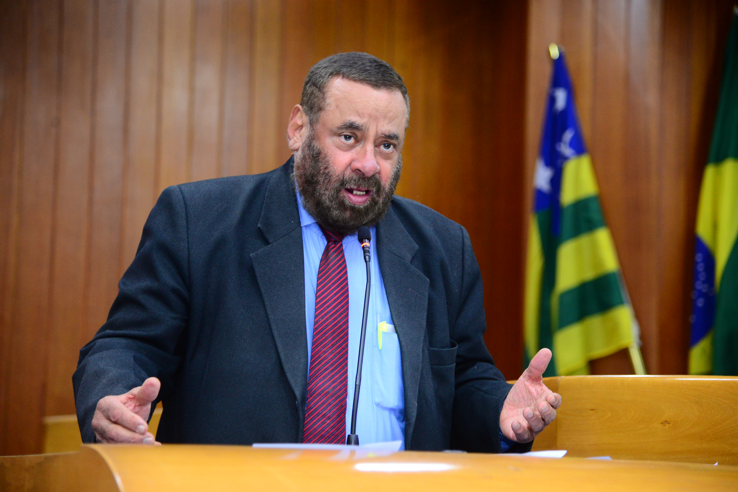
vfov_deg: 14.0
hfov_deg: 20.8
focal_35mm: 98
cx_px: 369
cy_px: 246
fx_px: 2010
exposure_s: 1/60
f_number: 4
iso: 2000
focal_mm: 98
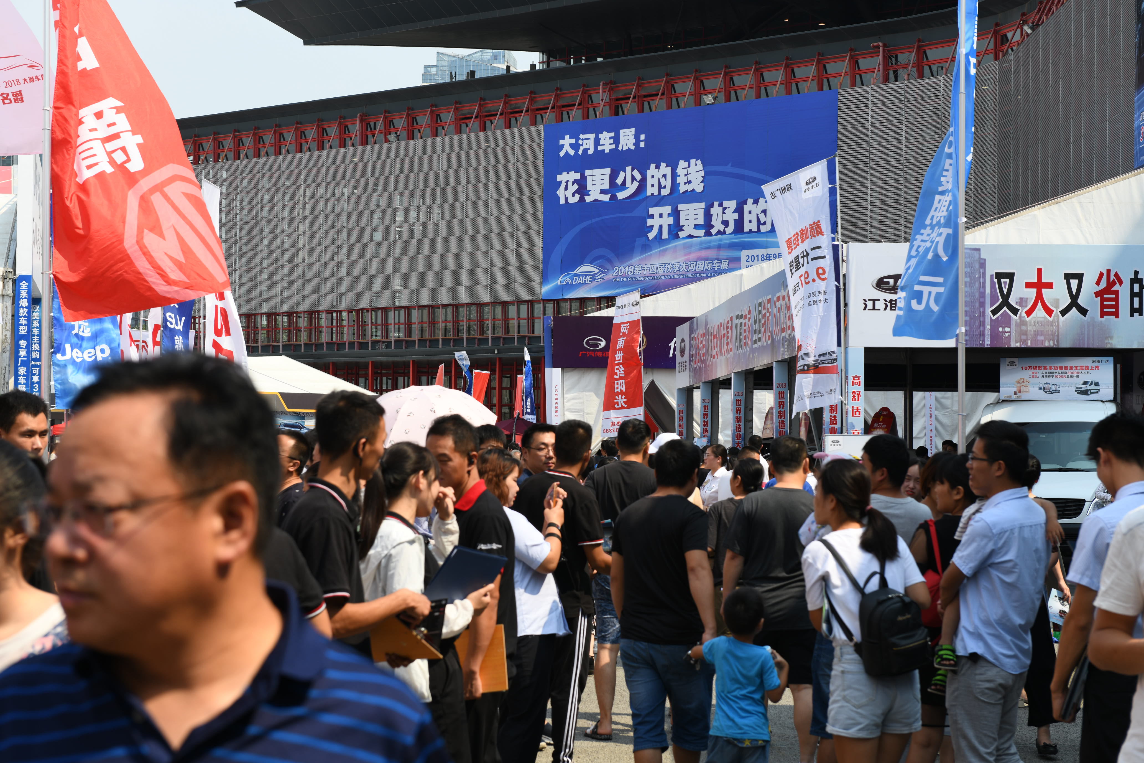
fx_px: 2224
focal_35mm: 70
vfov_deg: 19.5
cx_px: 572
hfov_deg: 28.8
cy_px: 382
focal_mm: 70
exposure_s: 1/320
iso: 125
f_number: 9
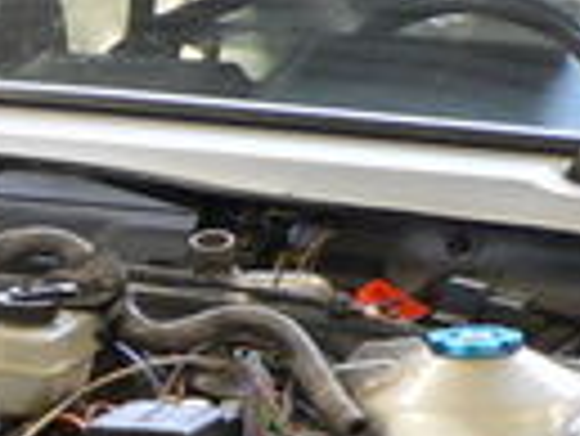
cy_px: 530
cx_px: -319
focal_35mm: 179
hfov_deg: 10.6
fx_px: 3002
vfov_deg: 8.2
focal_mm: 6
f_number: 2.8
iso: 200
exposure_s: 1/10
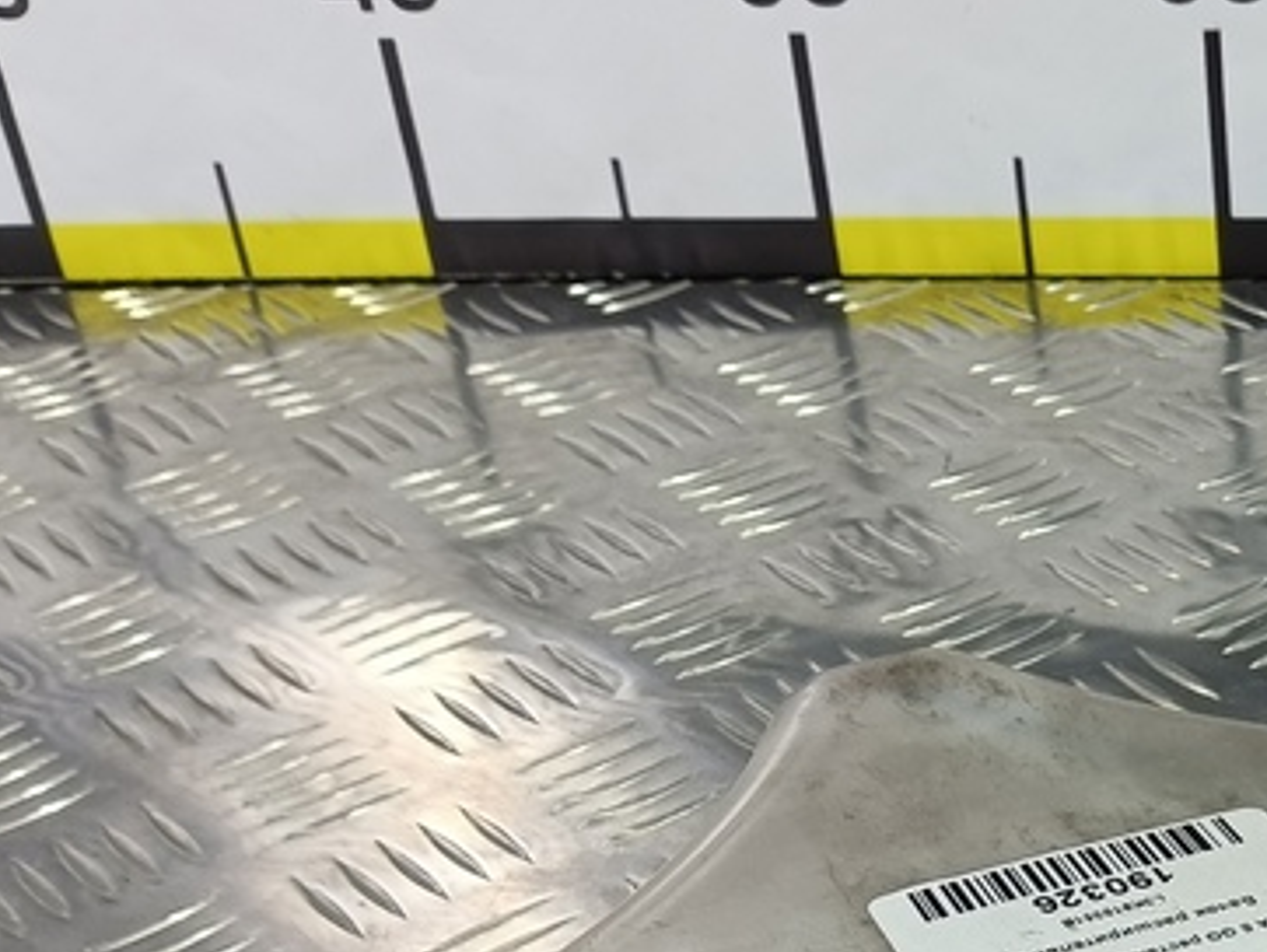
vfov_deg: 20.7
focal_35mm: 65
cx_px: 1466
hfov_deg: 26.8
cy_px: 1218
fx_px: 2381
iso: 86
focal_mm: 4.11
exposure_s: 1/50
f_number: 1.6
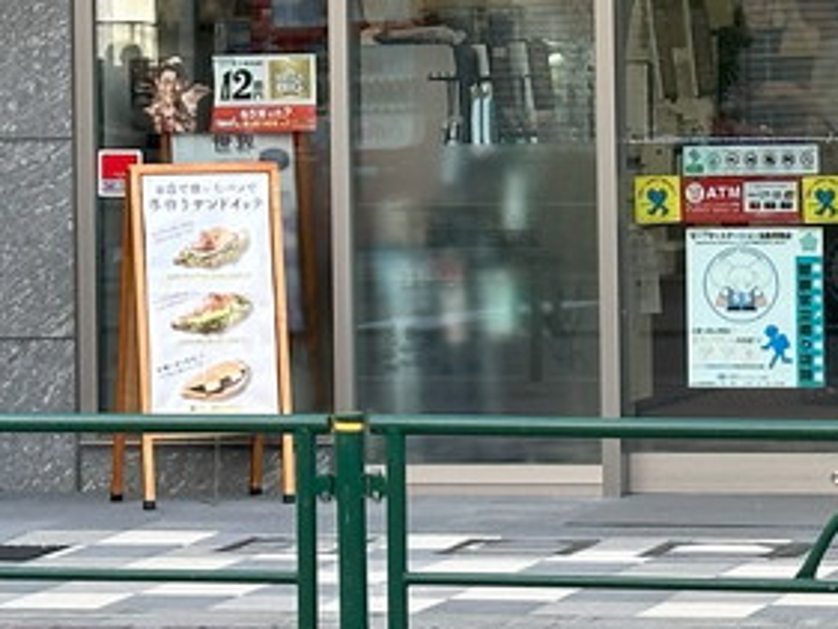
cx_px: 811
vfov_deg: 6.8
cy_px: -83
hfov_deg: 9.1
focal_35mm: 216
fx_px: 5231
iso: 64
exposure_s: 1/516
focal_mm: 6.86
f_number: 1.78
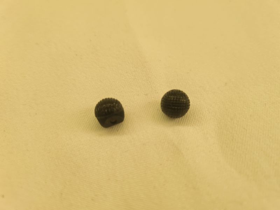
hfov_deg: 67.3
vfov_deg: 53.1
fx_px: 210
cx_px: 140
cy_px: 105
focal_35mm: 26
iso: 50
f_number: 1.8
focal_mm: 5.4
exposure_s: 1/325
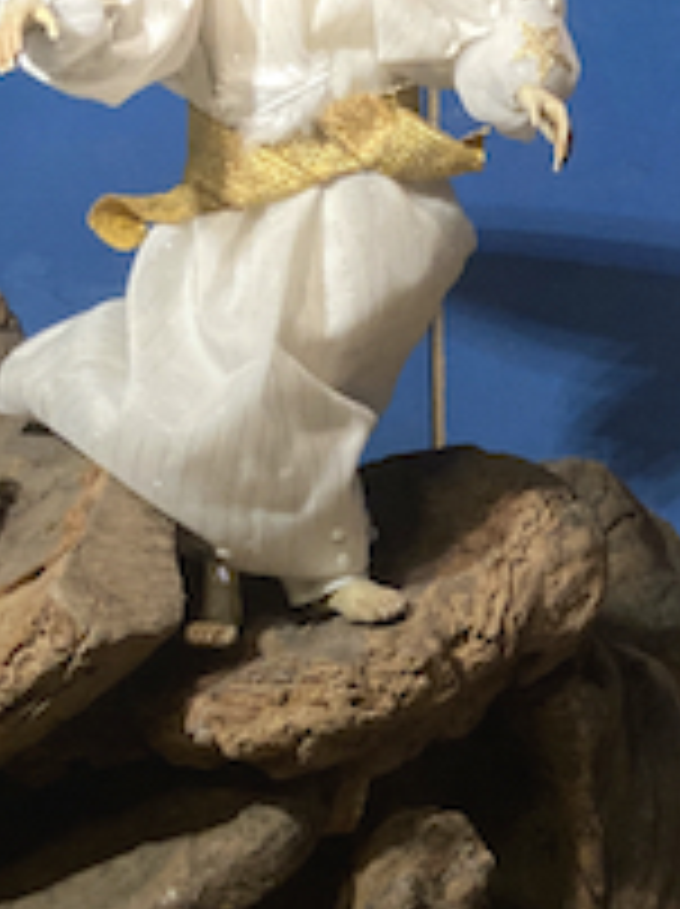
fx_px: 2913
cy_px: 778
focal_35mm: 111
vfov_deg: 17.5
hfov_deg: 13.2
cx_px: 644
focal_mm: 4
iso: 250
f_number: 1.8
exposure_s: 1/33
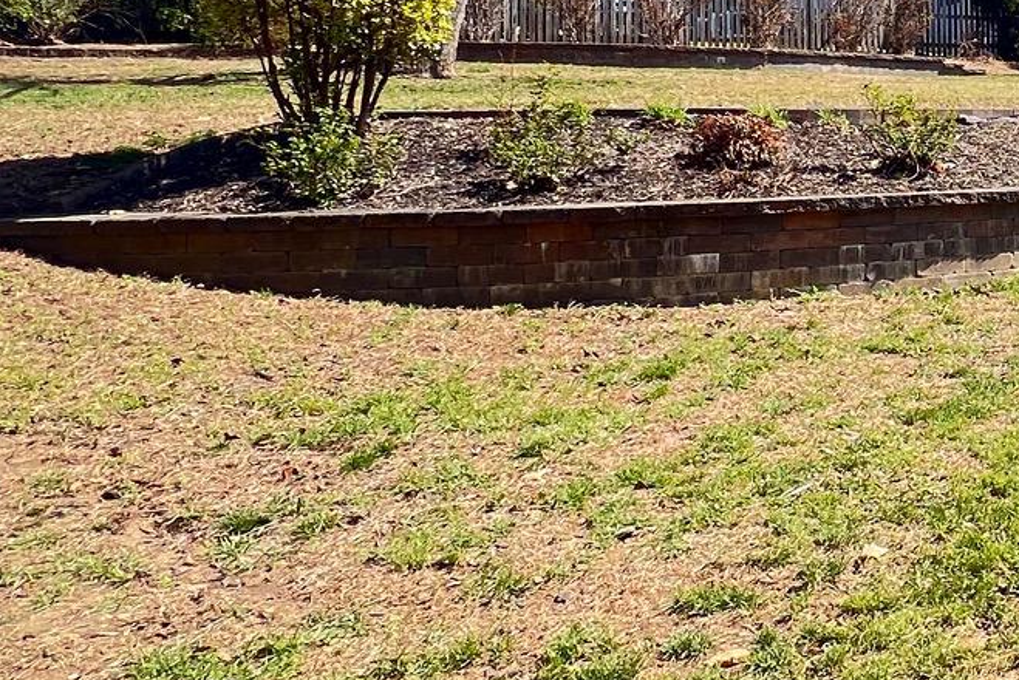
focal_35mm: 42
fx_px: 1189
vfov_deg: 30.6
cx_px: 1299
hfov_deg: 34.3
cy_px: 79
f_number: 1.8
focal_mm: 1.57
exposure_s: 1/365
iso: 32
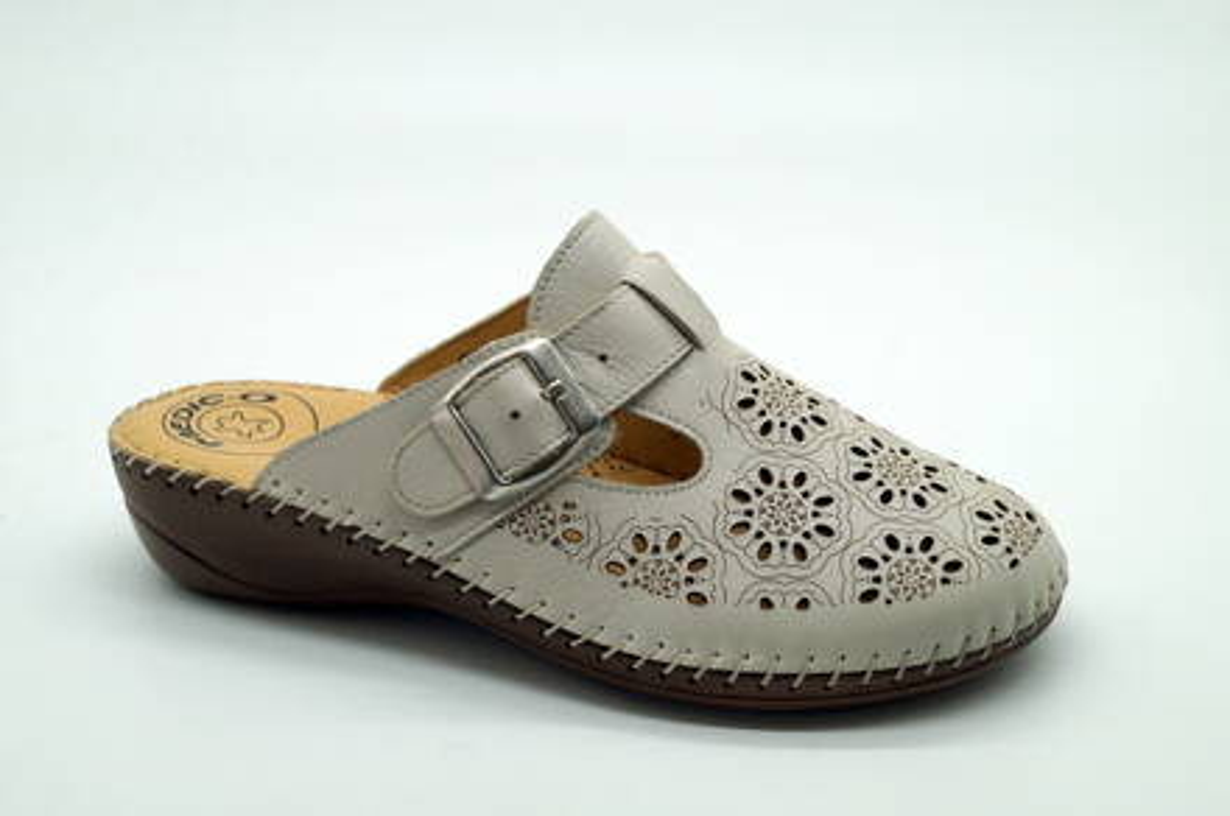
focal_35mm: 52
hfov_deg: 38.2
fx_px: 1774
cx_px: 615
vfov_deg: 25.9
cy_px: 408
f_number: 9
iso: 200
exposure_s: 1/200
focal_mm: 35
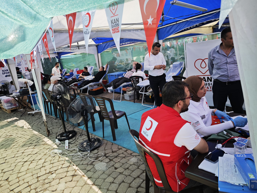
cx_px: 128
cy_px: 96
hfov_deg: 73.9
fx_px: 171
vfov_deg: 58.9
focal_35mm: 23
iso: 160
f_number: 1.63
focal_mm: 8.72
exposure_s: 1/1514
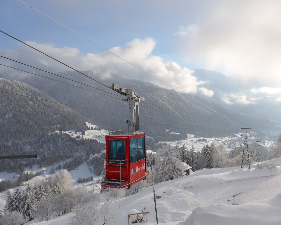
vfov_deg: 47.1
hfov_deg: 57.2
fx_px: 258
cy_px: 110
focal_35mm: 31
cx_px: 143
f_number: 2.8
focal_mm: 6
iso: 80
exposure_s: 1/1600
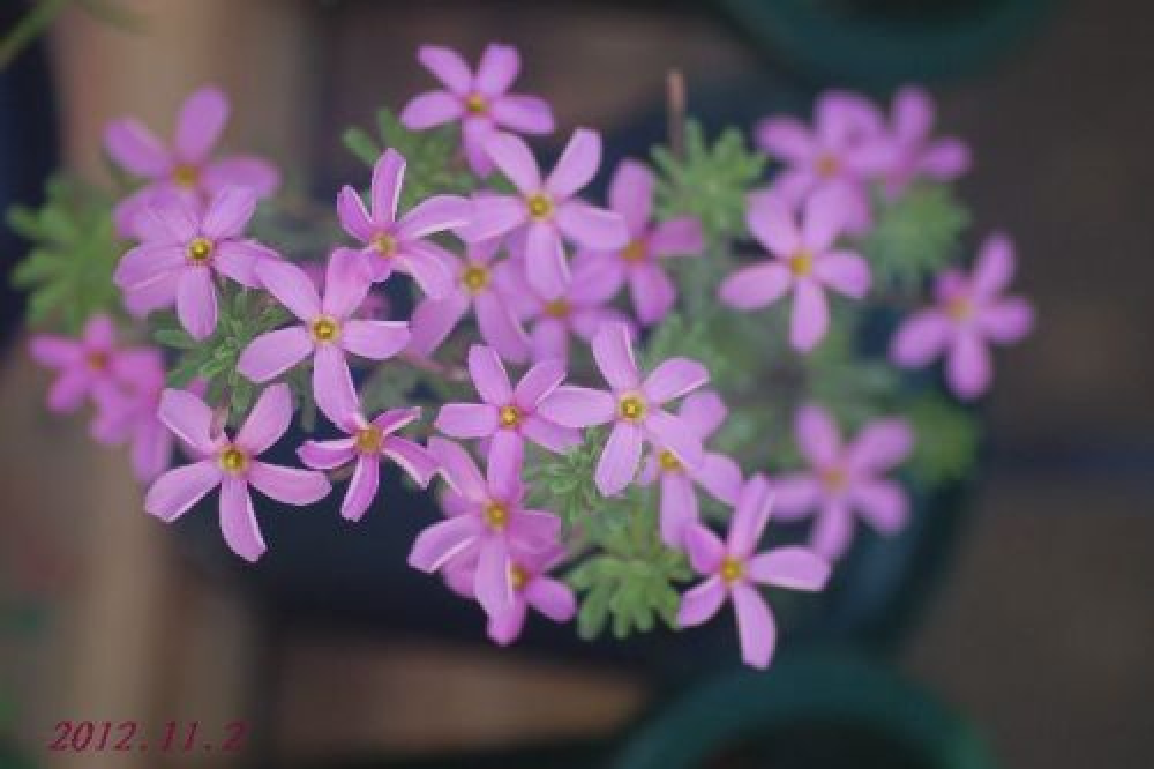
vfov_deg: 10.2
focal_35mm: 135
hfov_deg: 15.2
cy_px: 384
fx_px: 4326
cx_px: 577
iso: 200
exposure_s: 1/250
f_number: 3.2
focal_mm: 90
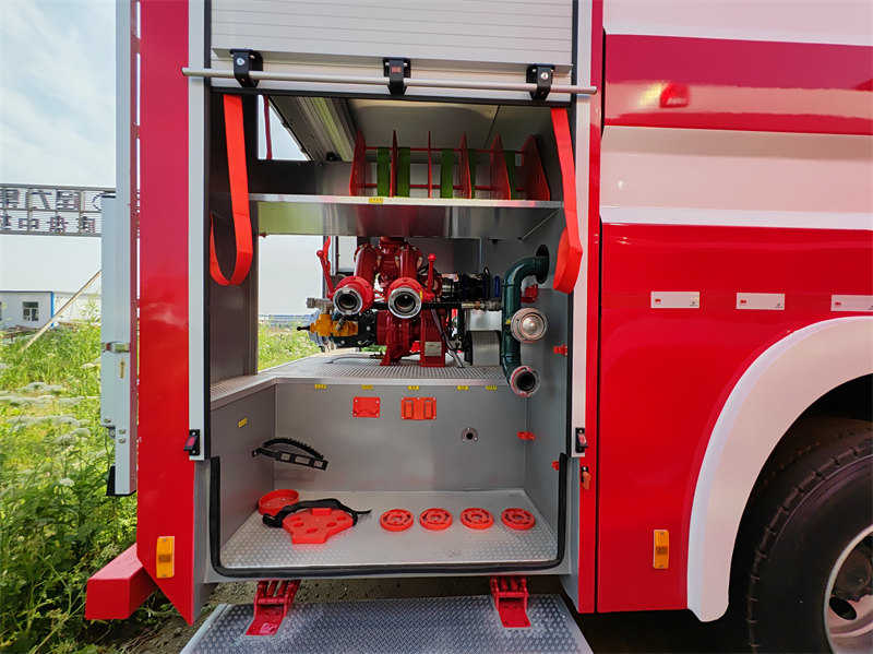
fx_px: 328
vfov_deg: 89.9
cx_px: 436
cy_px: 327
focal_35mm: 13
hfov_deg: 106.2
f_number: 2
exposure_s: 1/410
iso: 50
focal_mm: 1.82
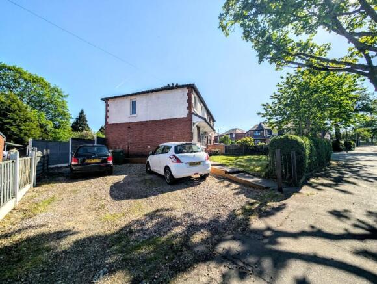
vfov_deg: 94.7
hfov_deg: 110.4
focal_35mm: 12
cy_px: 142
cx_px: 188
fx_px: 131
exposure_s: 1/3636
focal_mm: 2.02
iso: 52
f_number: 1.7
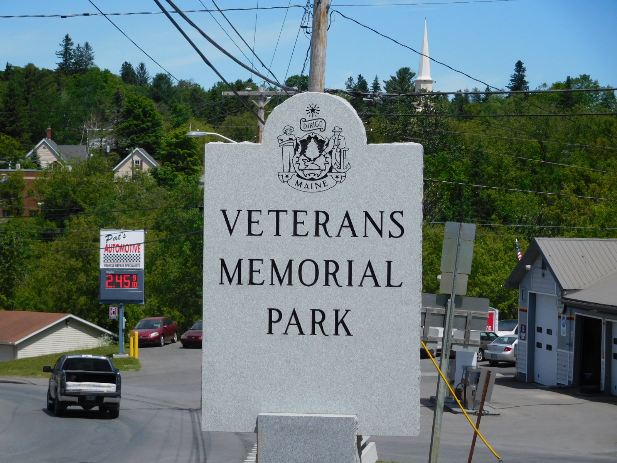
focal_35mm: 112
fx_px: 1996
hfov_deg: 17.6
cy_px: 232
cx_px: 308
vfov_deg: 13.2
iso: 125
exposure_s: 1/1000
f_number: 4.9
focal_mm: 20
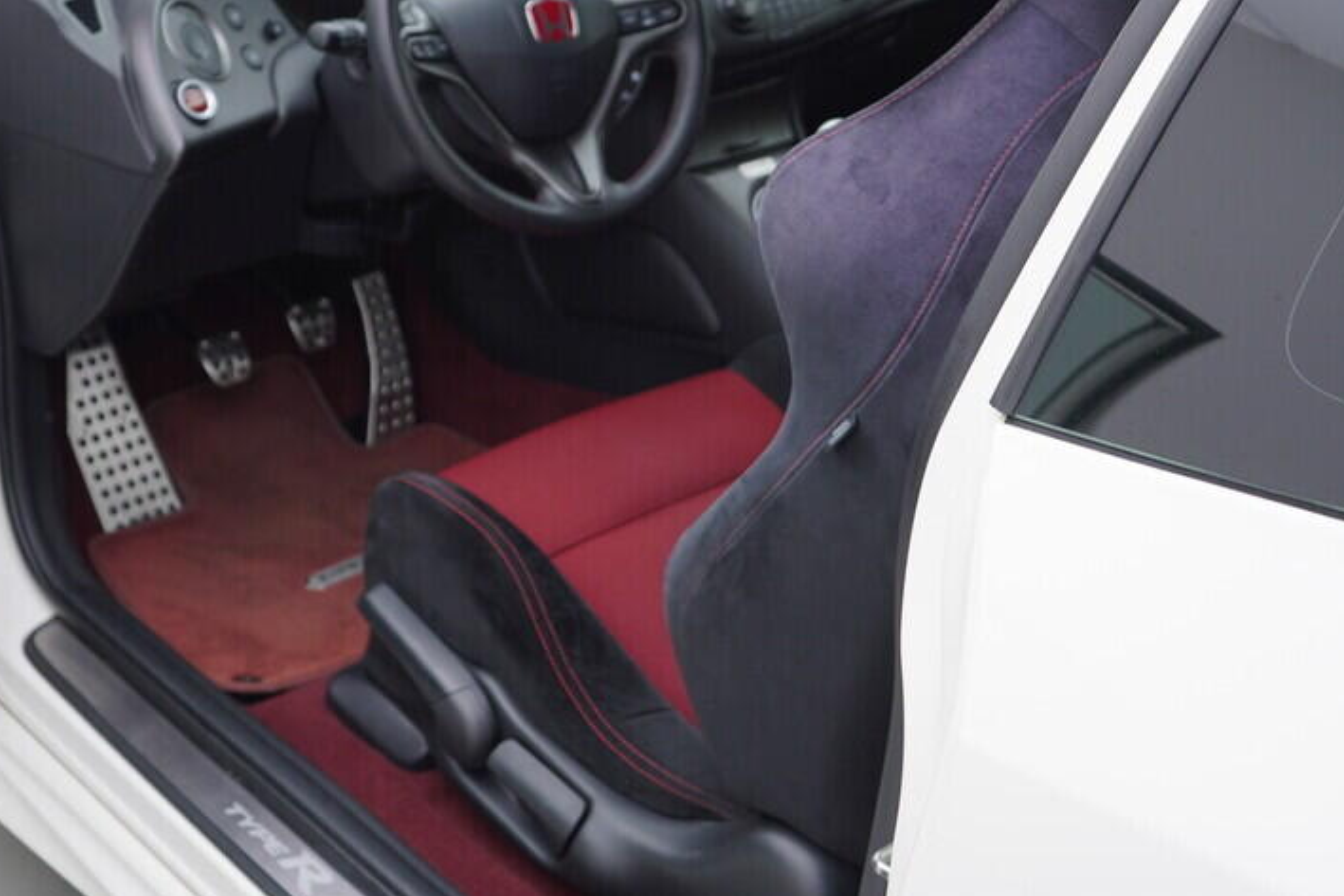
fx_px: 1942
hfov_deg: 38.1
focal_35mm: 52
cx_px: 580
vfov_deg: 25.9
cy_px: 342
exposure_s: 1/60
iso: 125
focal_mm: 24
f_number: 3.5
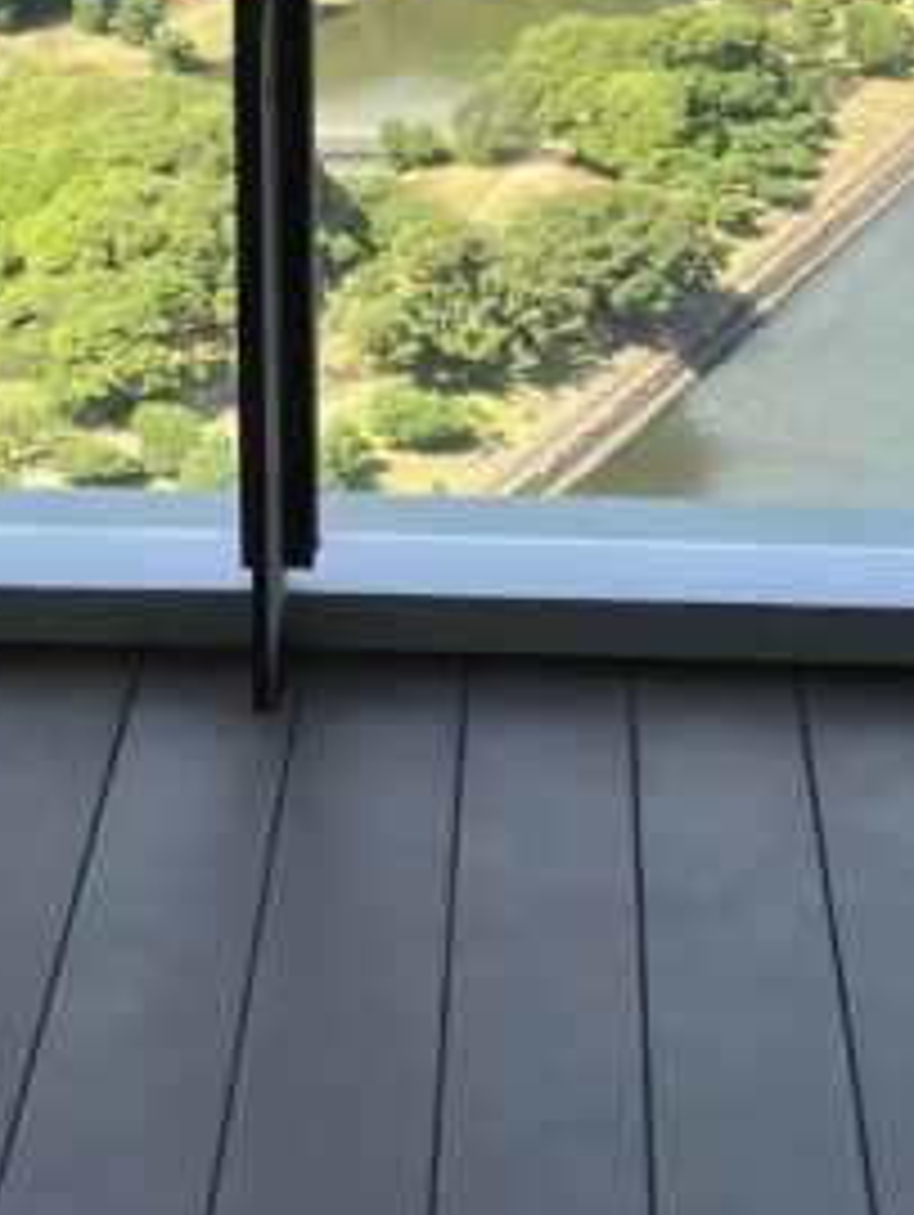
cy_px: -212
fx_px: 3726
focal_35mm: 106
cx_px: 504
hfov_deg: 14.0
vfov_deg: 17.7
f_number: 1.8
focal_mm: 3.99
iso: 32
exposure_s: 1/1245
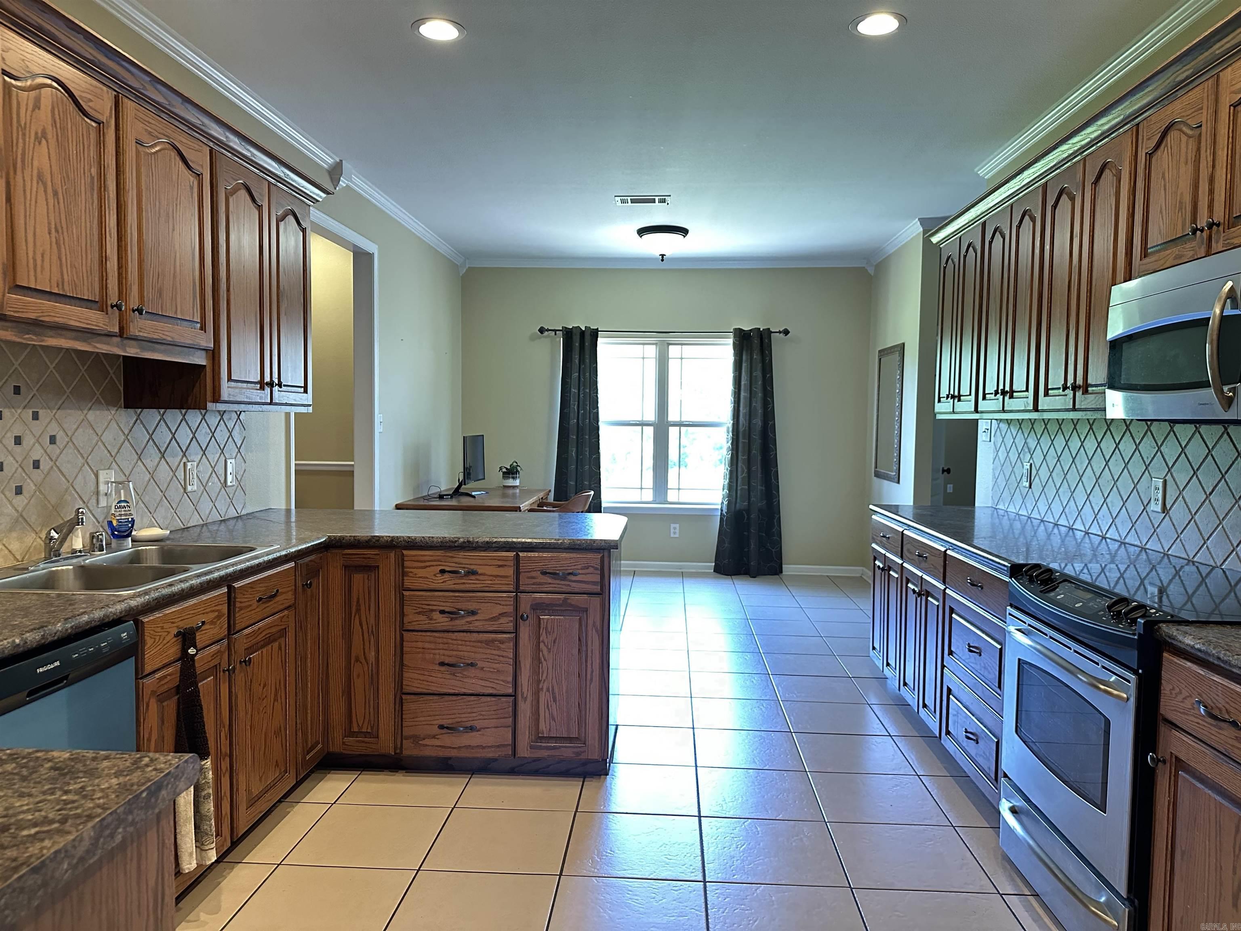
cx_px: 620
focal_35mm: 24
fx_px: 860
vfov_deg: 56.8
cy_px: 466
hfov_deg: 71.6
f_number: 1.78
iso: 640
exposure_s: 1/60
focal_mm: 6.86
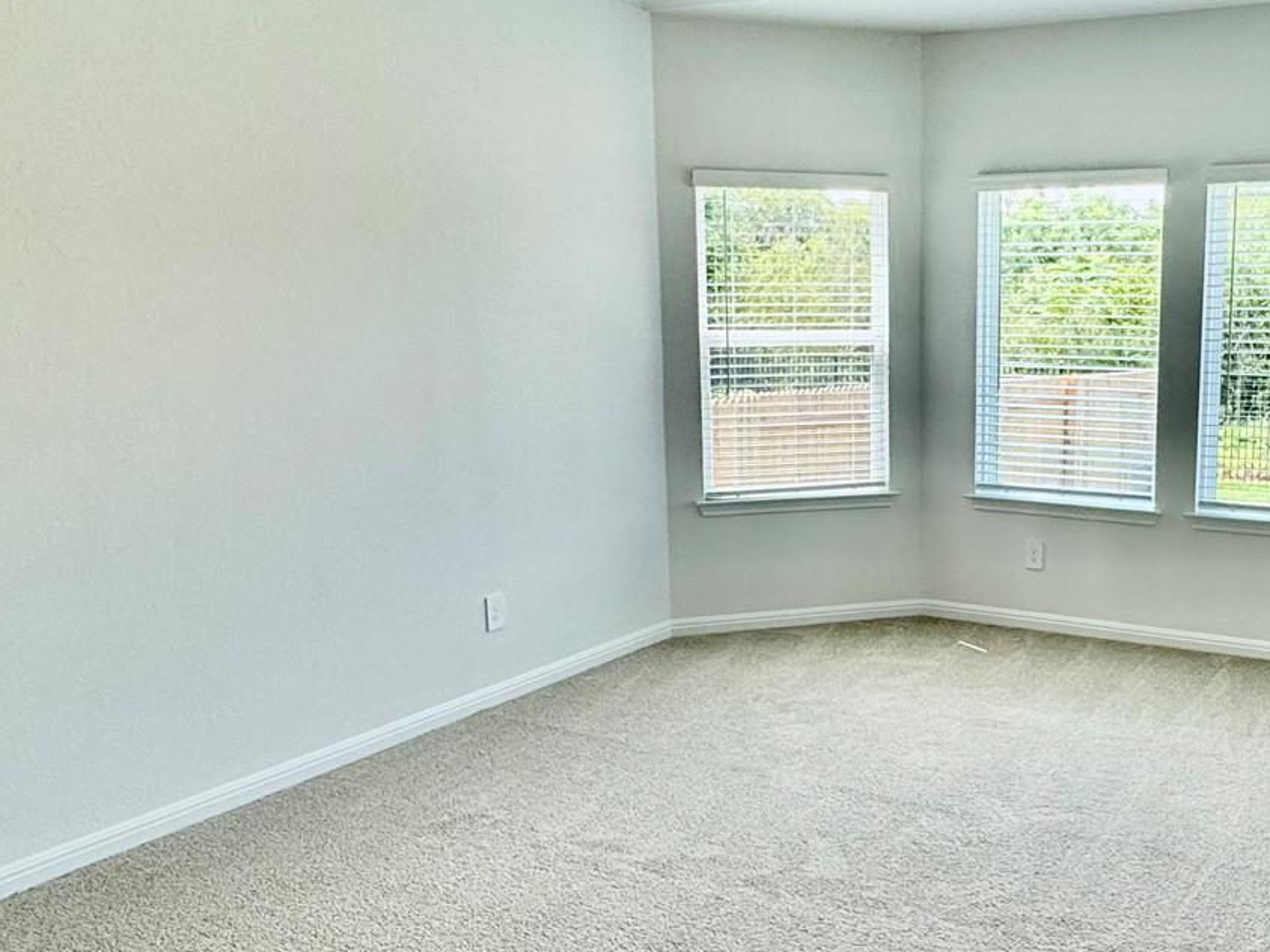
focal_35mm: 34
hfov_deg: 51.5
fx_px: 1247
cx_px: 963
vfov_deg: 41.8
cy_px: 494
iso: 40
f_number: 2.2
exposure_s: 1/203
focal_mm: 2.22
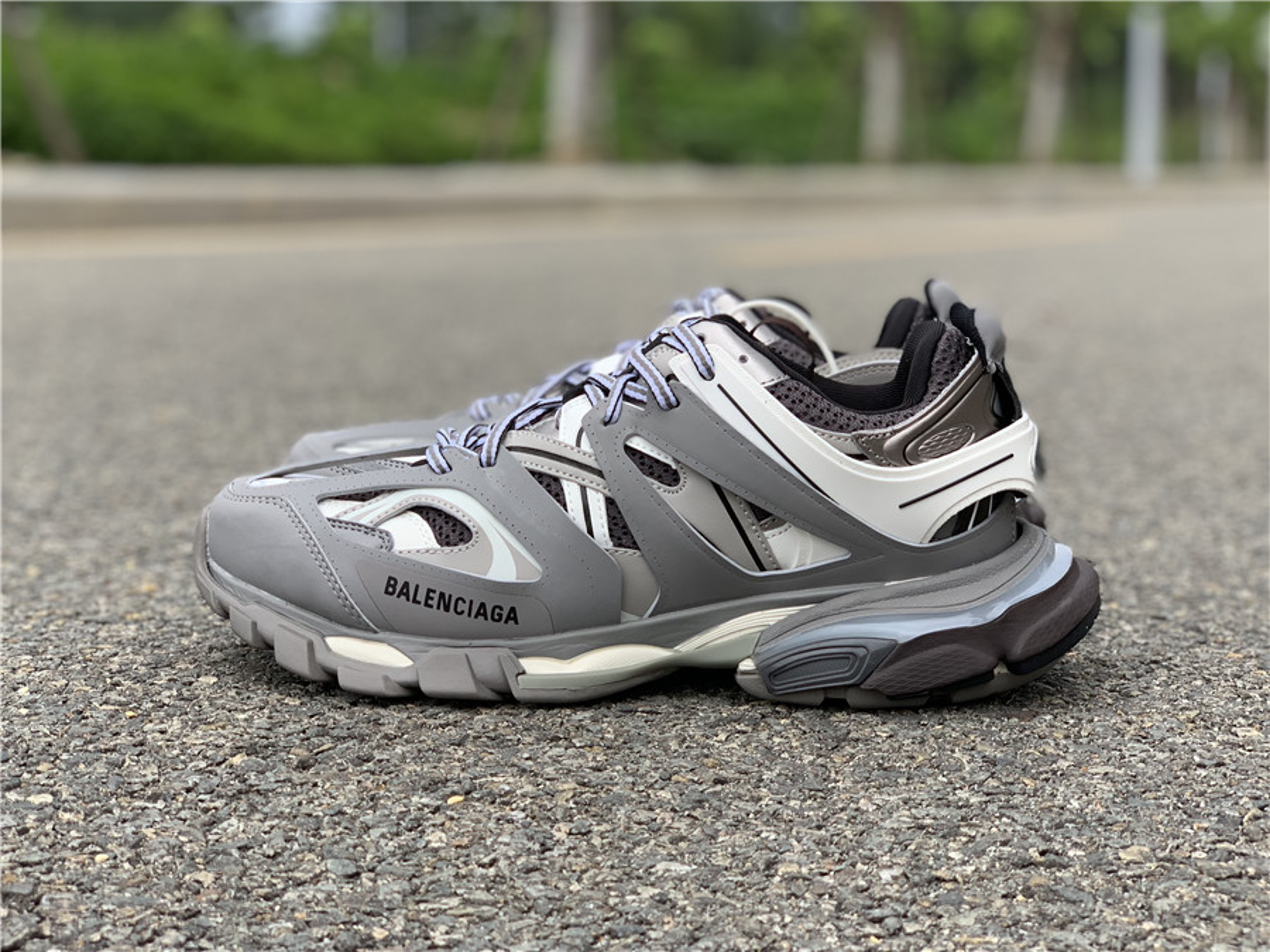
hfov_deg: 36.8
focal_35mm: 52
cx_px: 635
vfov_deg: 28.0
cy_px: 476
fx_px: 1908
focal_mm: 6
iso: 25
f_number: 2.4
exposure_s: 1/122
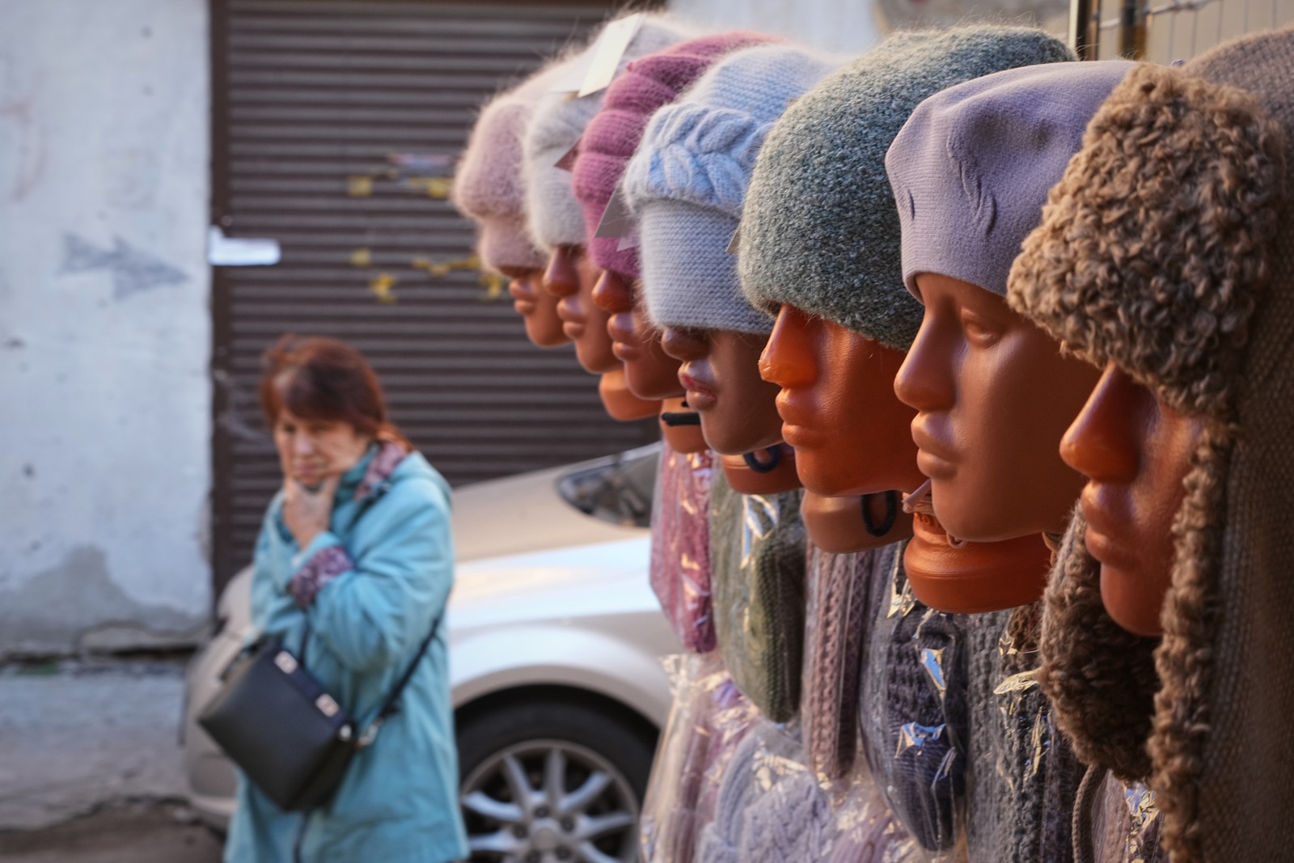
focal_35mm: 70
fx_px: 2516
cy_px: 432
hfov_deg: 28.8
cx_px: 647
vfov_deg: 19.5
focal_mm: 70
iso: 640
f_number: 11
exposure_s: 1/80
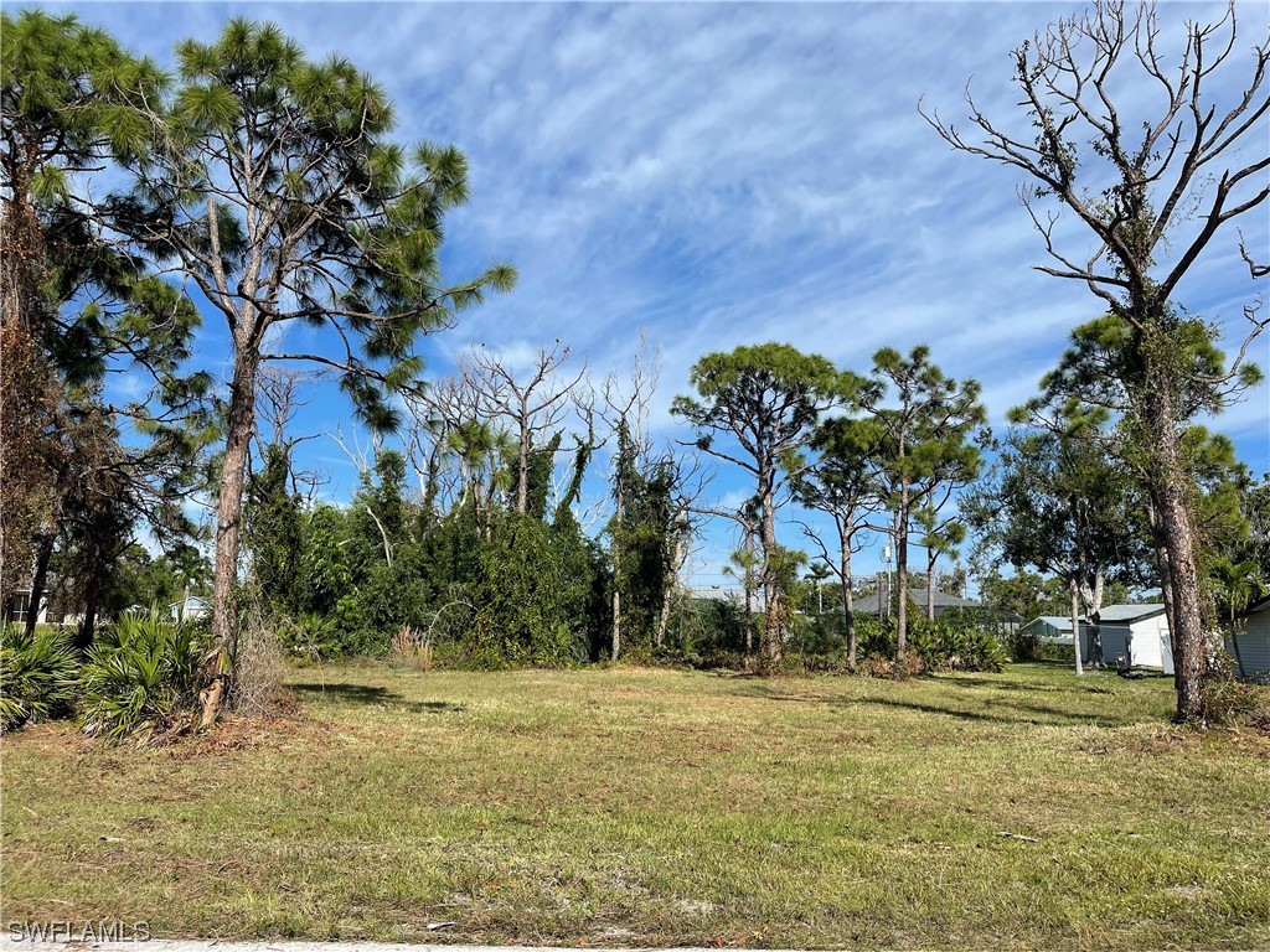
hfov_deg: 67.3
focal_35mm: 26
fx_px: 954
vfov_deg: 53.1
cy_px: 476
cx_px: 635
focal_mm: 5.1
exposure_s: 1/4902
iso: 32
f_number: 1.6
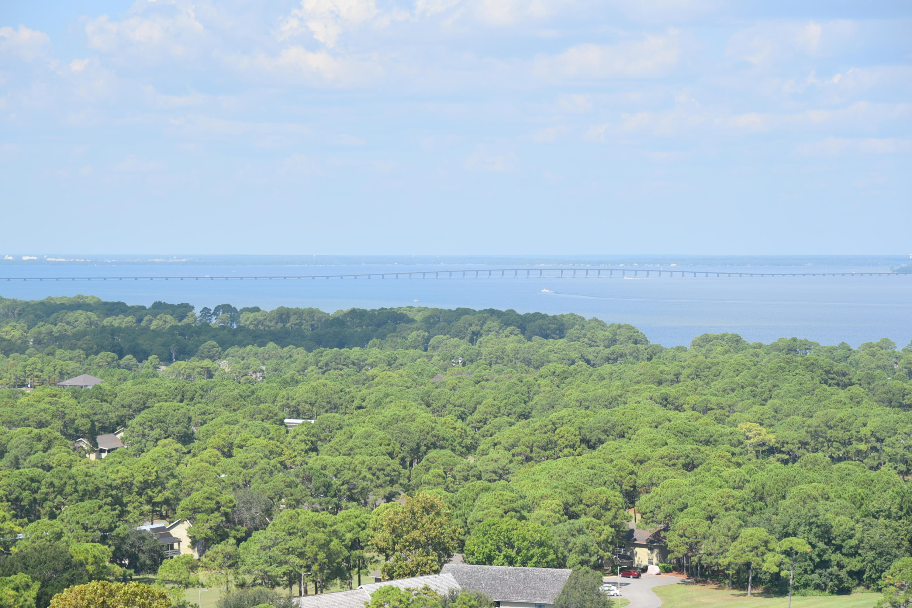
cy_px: 304
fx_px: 3040
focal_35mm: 120
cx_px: 456
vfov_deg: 11.4
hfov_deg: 17.1
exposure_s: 1/800
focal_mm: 120
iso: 200
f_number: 7.1
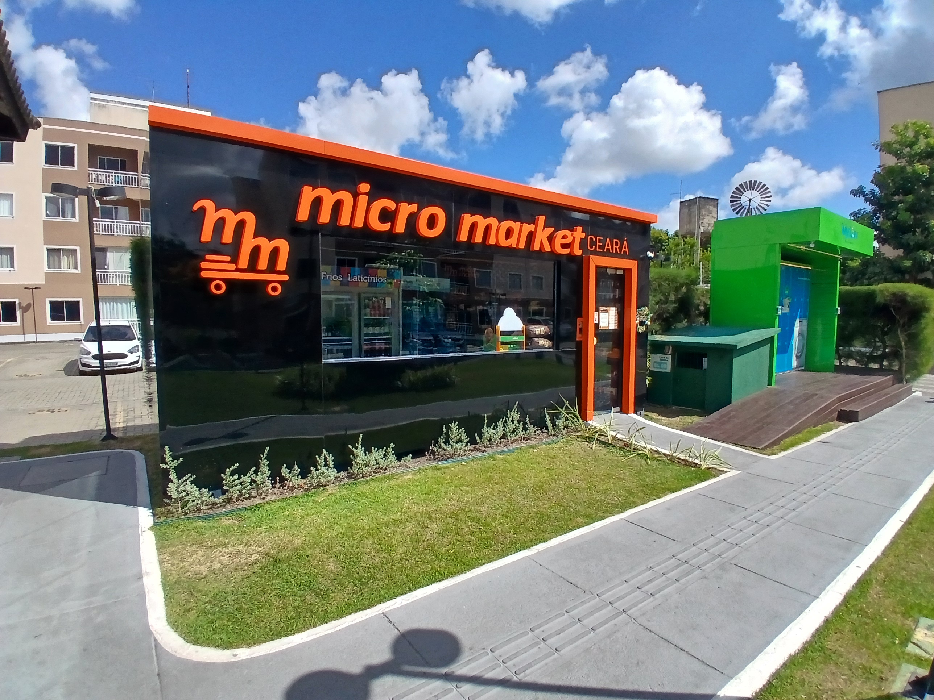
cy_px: 350
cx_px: 467
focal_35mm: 17
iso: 50
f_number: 2.2
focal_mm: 1.4
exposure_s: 1/1873
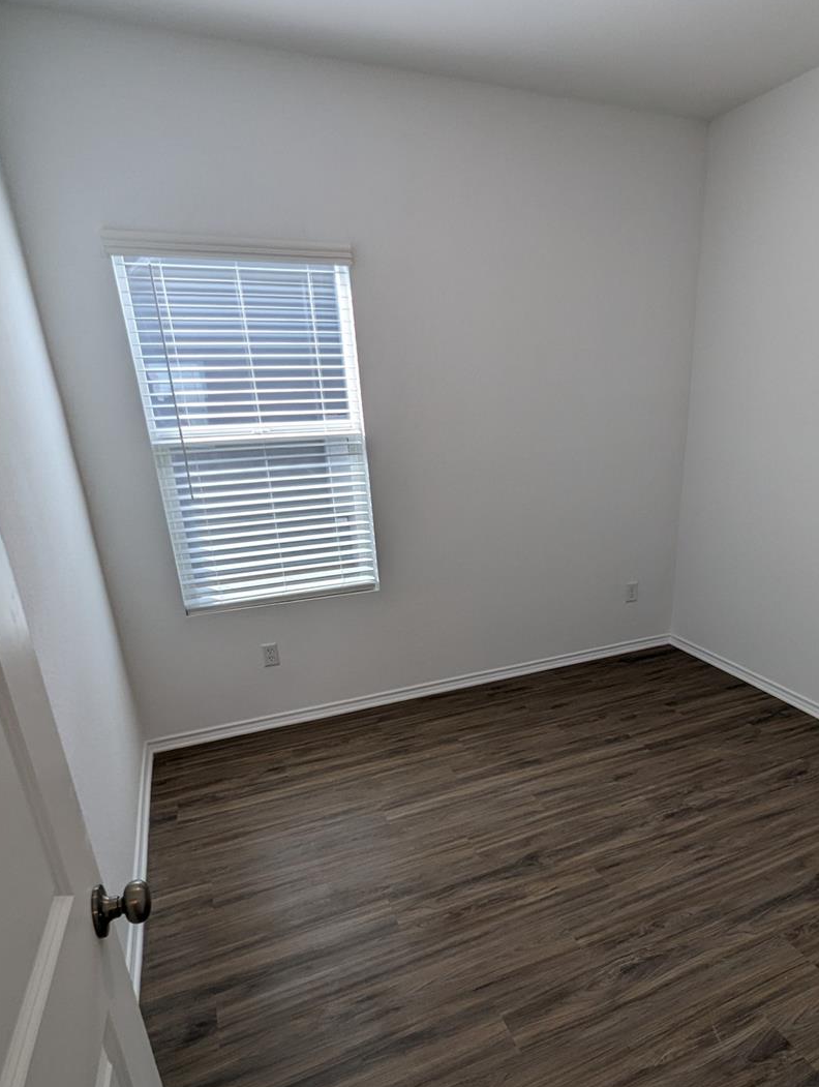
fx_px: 598
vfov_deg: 83.9
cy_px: 634
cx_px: 508
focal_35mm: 19
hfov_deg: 67.9
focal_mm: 1.95
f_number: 2.2
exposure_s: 1/149
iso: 45
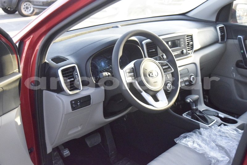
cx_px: 124
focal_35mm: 45
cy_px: 82
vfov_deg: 29.9
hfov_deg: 43.6
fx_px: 309
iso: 12800
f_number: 5
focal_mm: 30
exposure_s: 1/3200
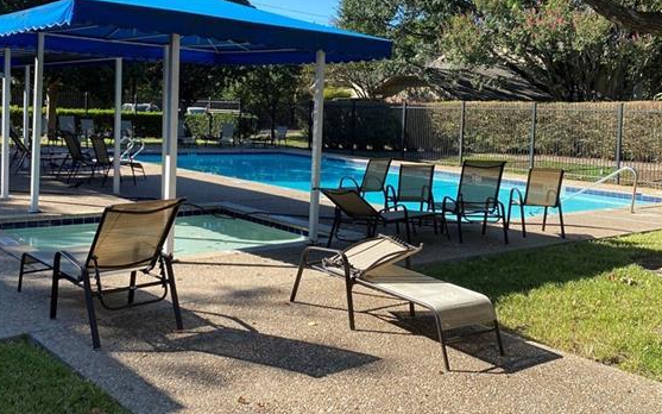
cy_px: 148
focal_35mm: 38
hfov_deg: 51.5
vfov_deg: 33.4
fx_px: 686
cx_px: 328
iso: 32
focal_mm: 4.25
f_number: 1.8
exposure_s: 1/1287
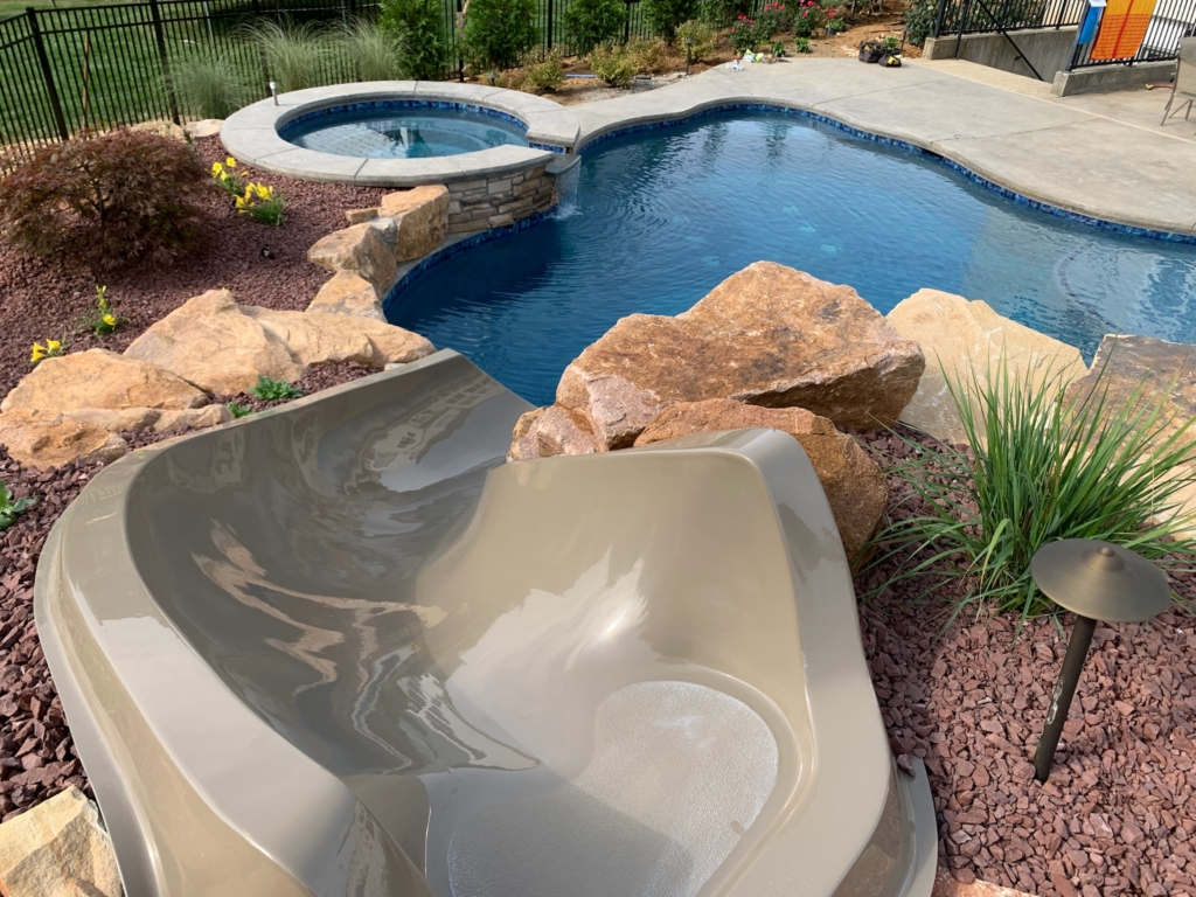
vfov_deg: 53.1
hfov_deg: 67.3
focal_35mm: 26
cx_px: 598
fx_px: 898
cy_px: 448
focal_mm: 4.25
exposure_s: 1/945
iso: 25
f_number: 1.8
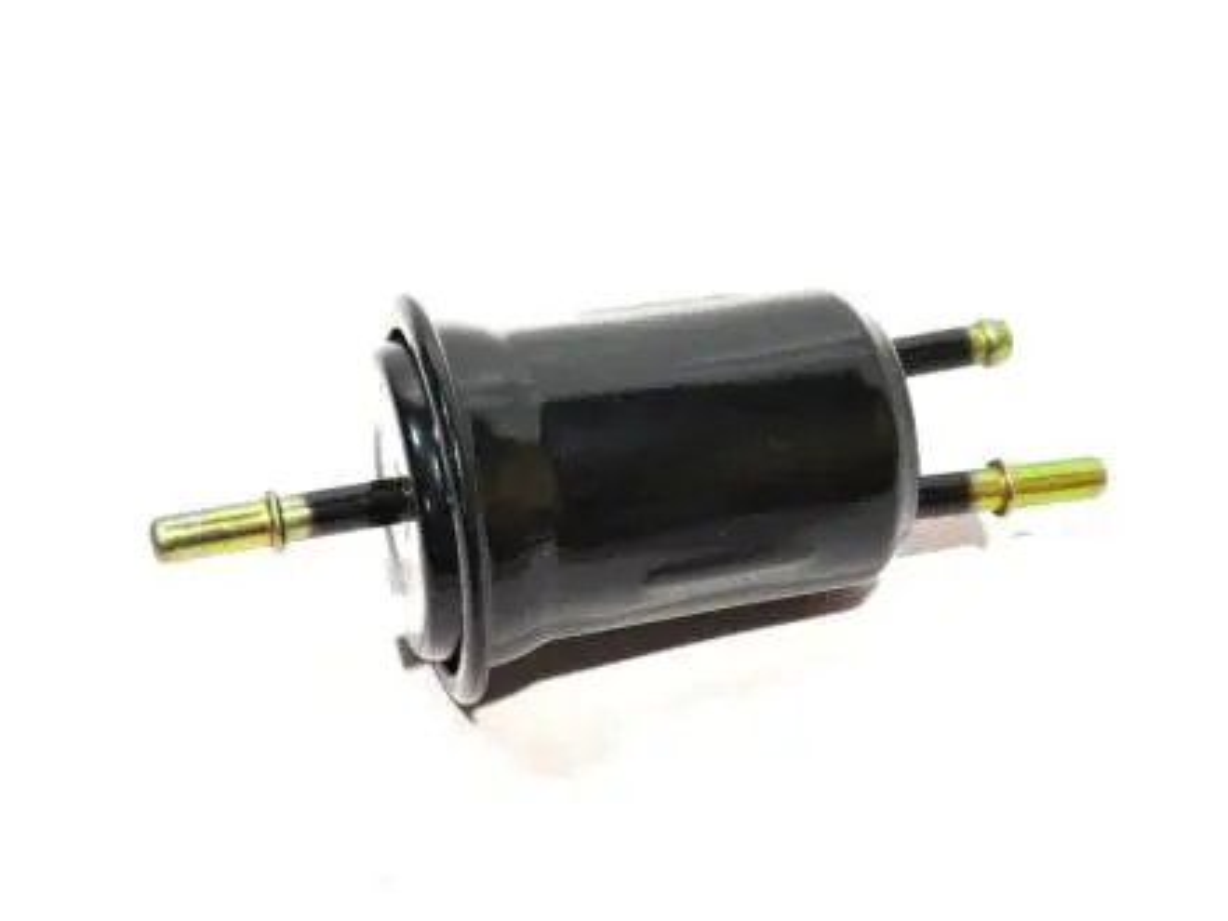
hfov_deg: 37.5
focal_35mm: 51
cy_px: 460
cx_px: 614
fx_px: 1809
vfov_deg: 28.6
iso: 267
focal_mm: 4.75
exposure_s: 1/100
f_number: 1.75
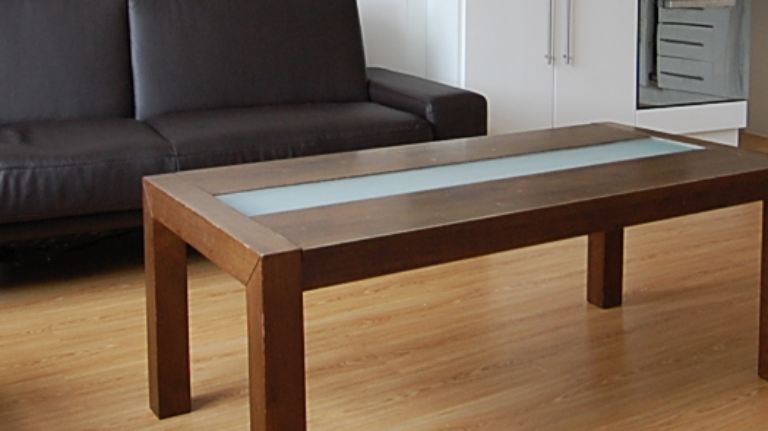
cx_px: 437
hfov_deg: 45.4
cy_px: 1
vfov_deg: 25.2
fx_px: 916
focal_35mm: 45
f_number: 4
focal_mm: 10
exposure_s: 1/60
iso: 400
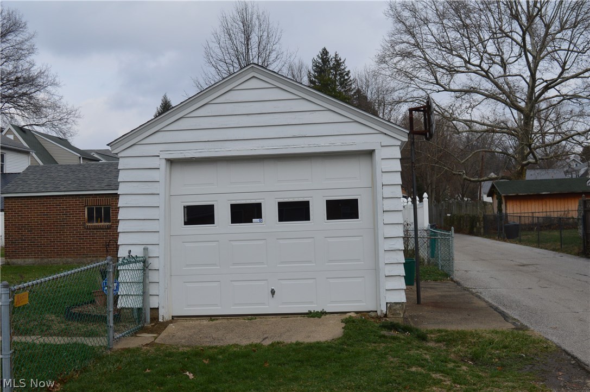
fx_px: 638
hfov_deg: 49.6
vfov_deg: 34.1
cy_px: 196
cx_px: 295
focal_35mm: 39
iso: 400
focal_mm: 26
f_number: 6.3
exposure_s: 1/1600
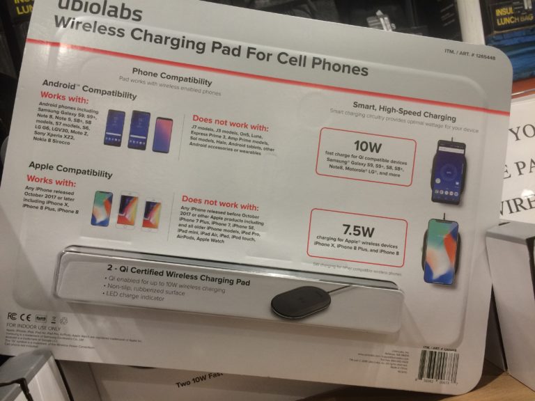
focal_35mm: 29
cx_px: 268
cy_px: 200
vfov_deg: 48.2
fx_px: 448
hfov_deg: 61.7
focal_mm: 4.15
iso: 80
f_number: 2.2
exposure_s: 1/33
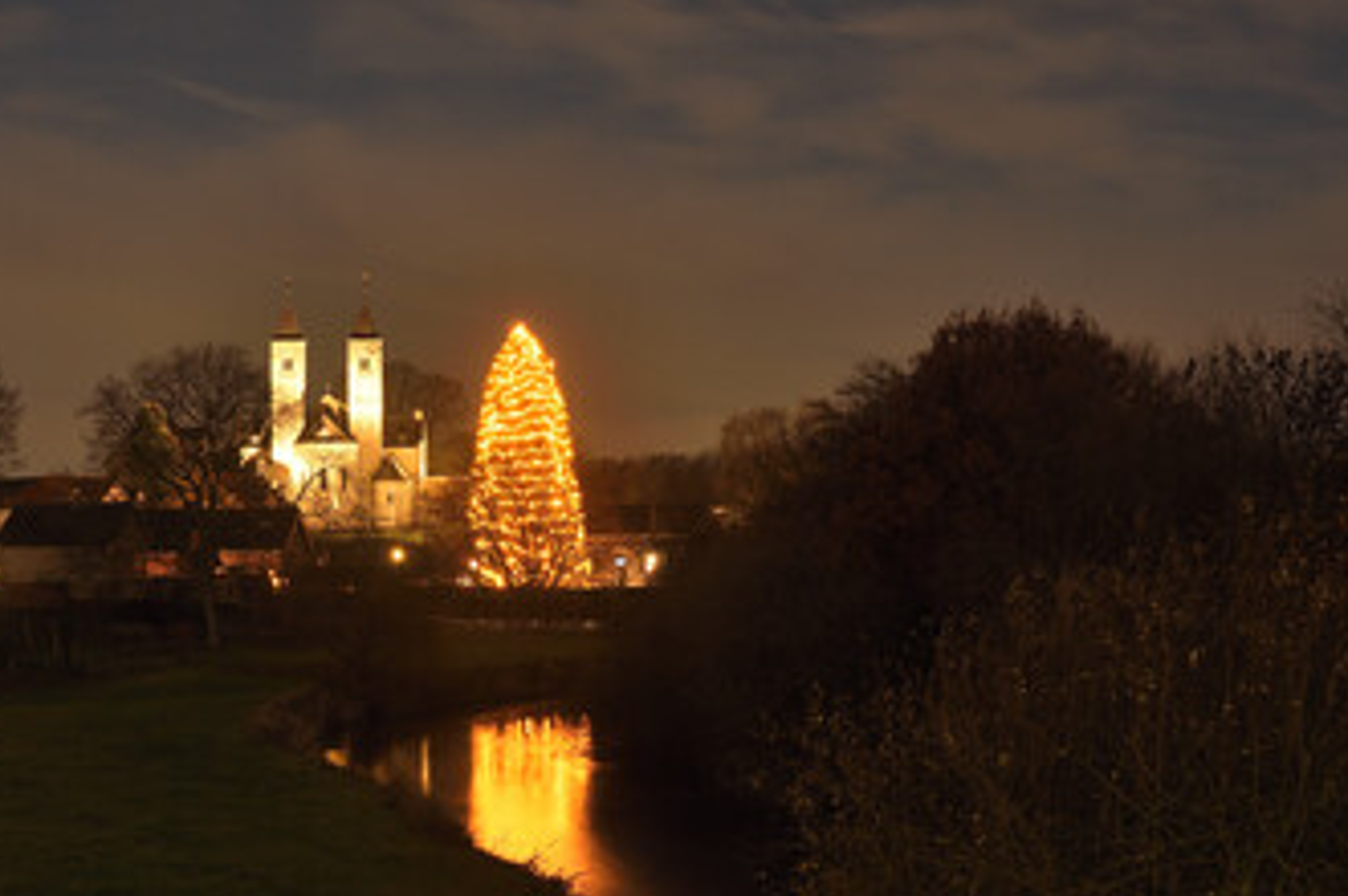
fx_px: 2656
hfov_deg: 28.3
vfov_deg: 19.1
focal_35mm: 71
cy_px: 544
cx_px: 485
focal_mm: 34
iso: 100
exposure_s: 30
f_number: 6.3
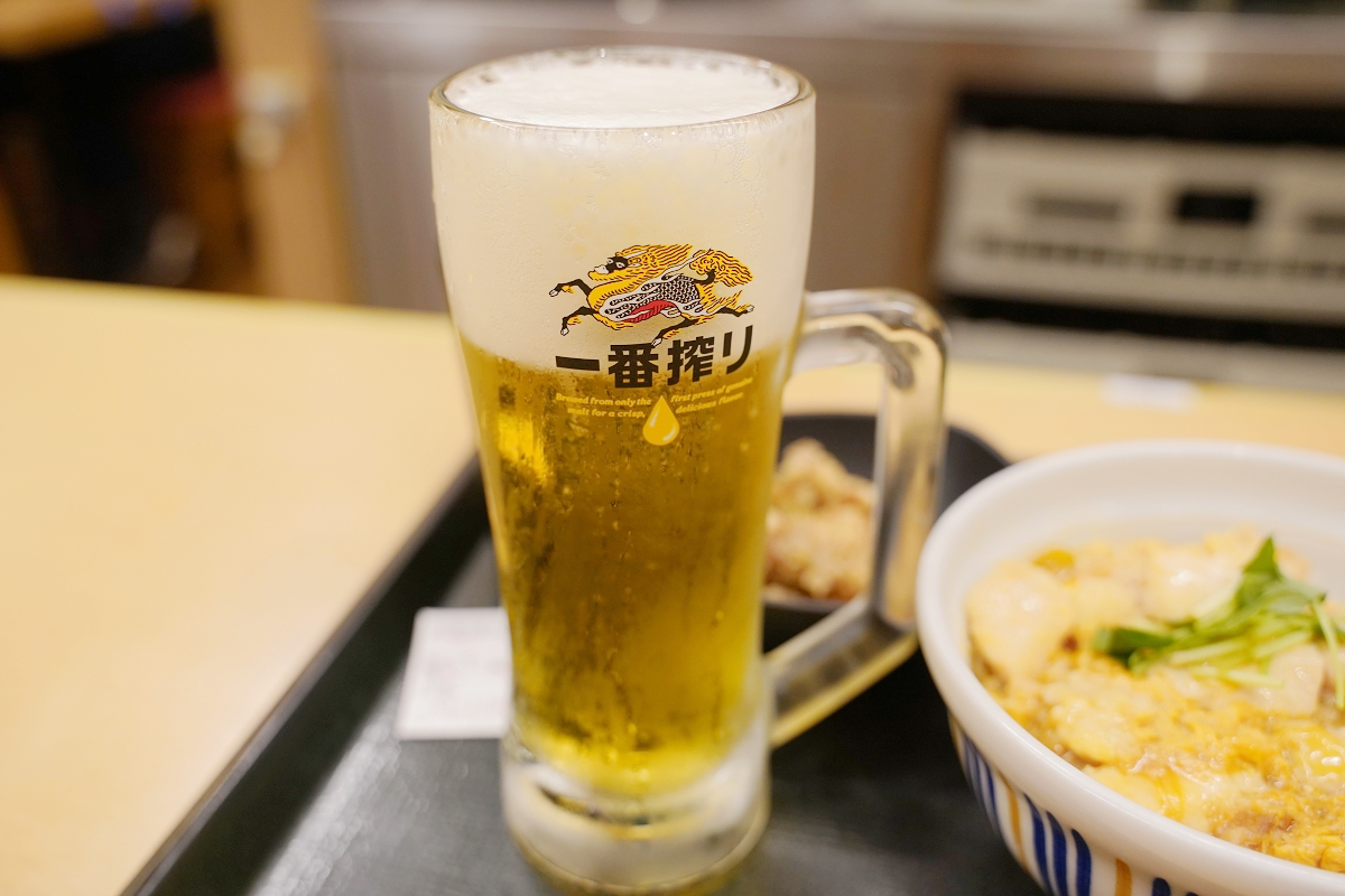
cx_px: 672
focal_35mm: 33
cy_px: 448
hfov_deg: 57.2
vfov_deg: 40.0
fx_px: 1233
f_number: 4
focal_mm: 33
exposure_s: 1/60
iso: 1250
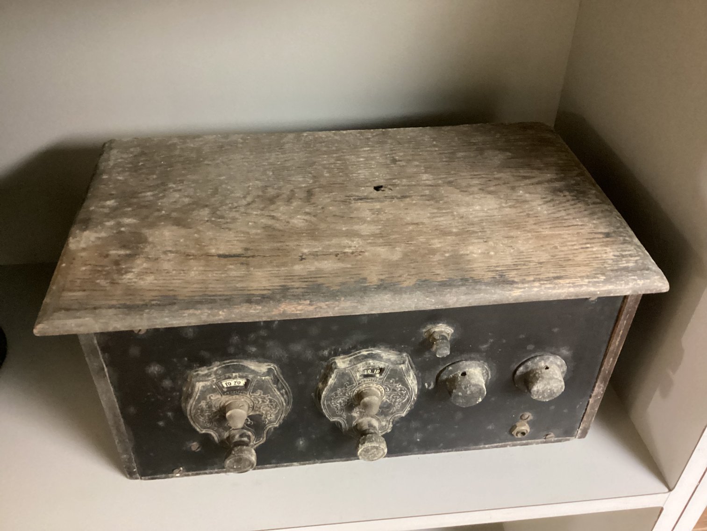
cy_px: 266
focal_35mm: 31
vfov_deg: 45.4
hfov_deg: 58.3
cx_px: 354
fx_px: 633
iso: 640
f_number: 2.4
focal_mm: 3.3
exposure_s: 1/24
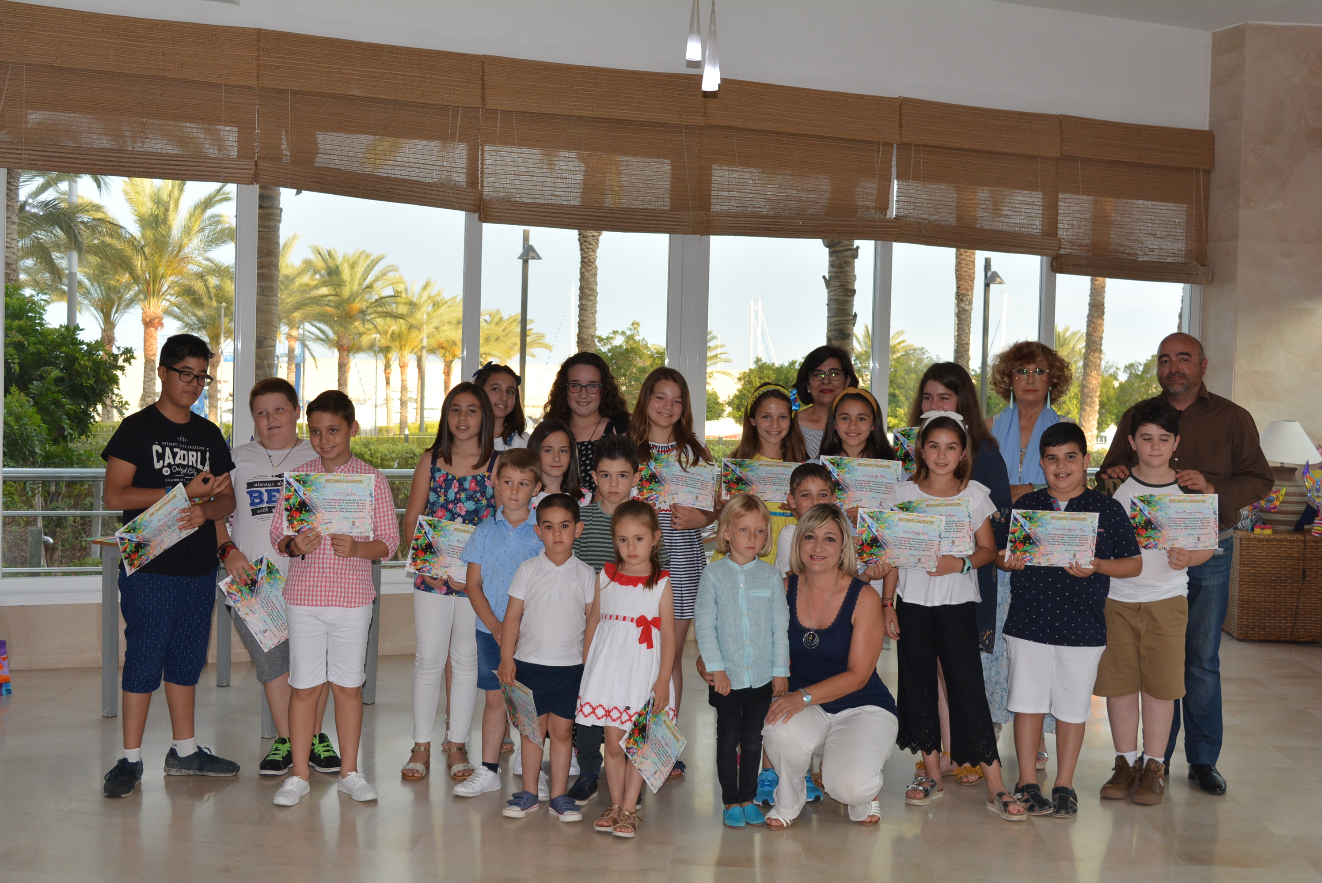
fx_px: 1654
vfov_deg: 29.9
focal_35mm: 45
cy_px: 442
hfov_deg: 43.6
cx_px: 661
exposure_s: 1/200
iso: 400
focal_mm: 30
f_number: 6.3
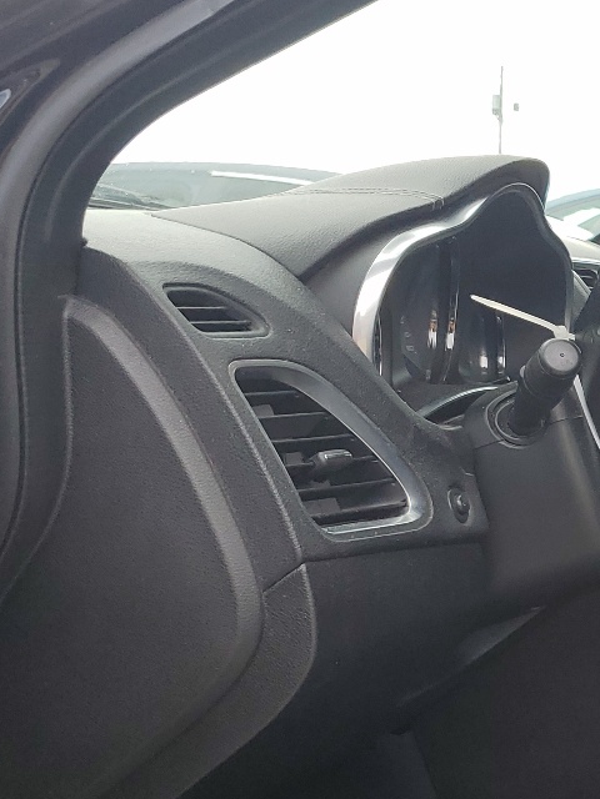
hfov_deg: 19.5
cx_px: 920
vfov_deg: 29.5
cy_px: 567
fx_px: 1502
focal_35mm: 65
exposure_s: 1/435
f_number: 1.5
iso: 50
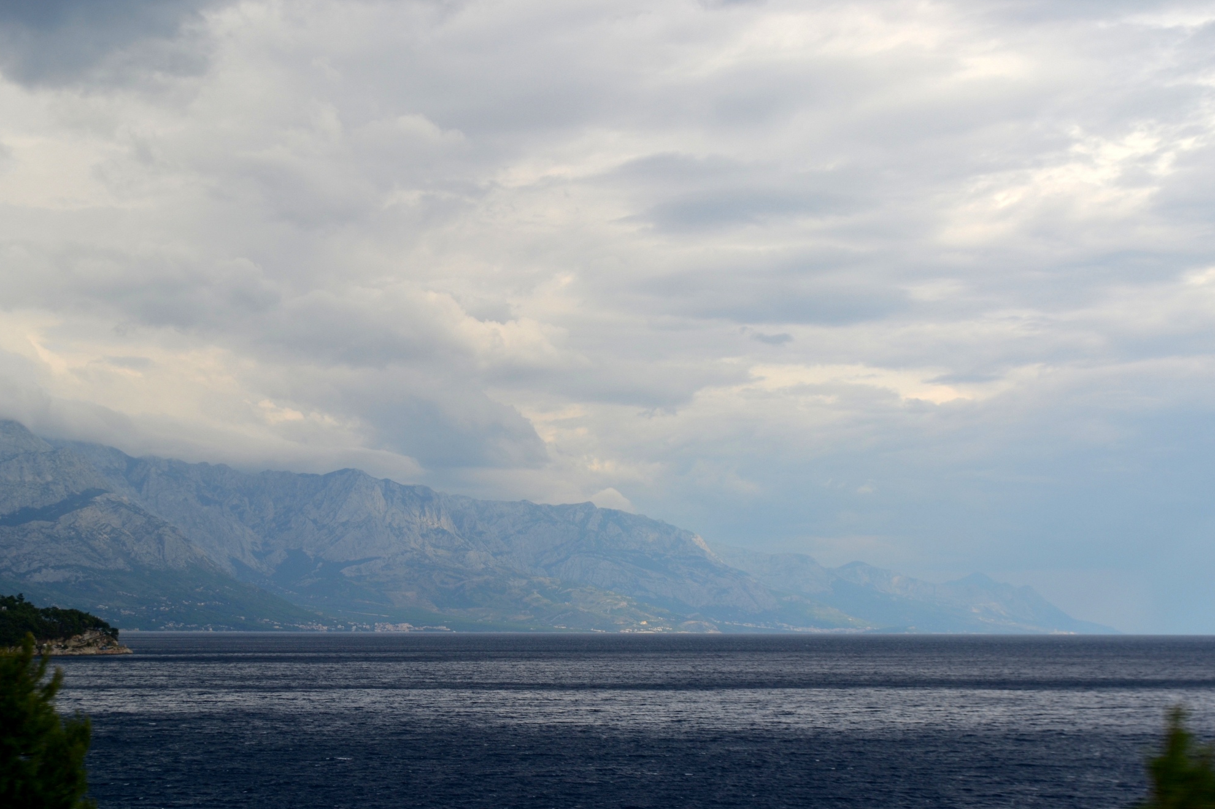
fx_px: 2227
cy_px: 423
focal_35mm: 66
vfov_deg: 20.6
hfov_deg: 30.5
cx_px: 611
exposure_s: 1/250
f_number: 8
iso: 100
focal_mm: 42
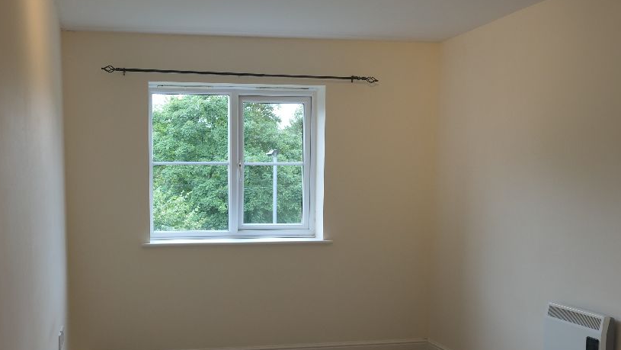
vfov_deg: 31.6
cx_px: 205
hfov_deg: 52.9
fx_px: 609
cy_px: 251
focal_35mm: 37
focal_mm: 8.8
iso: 125
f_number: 2.5
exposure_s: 1/125
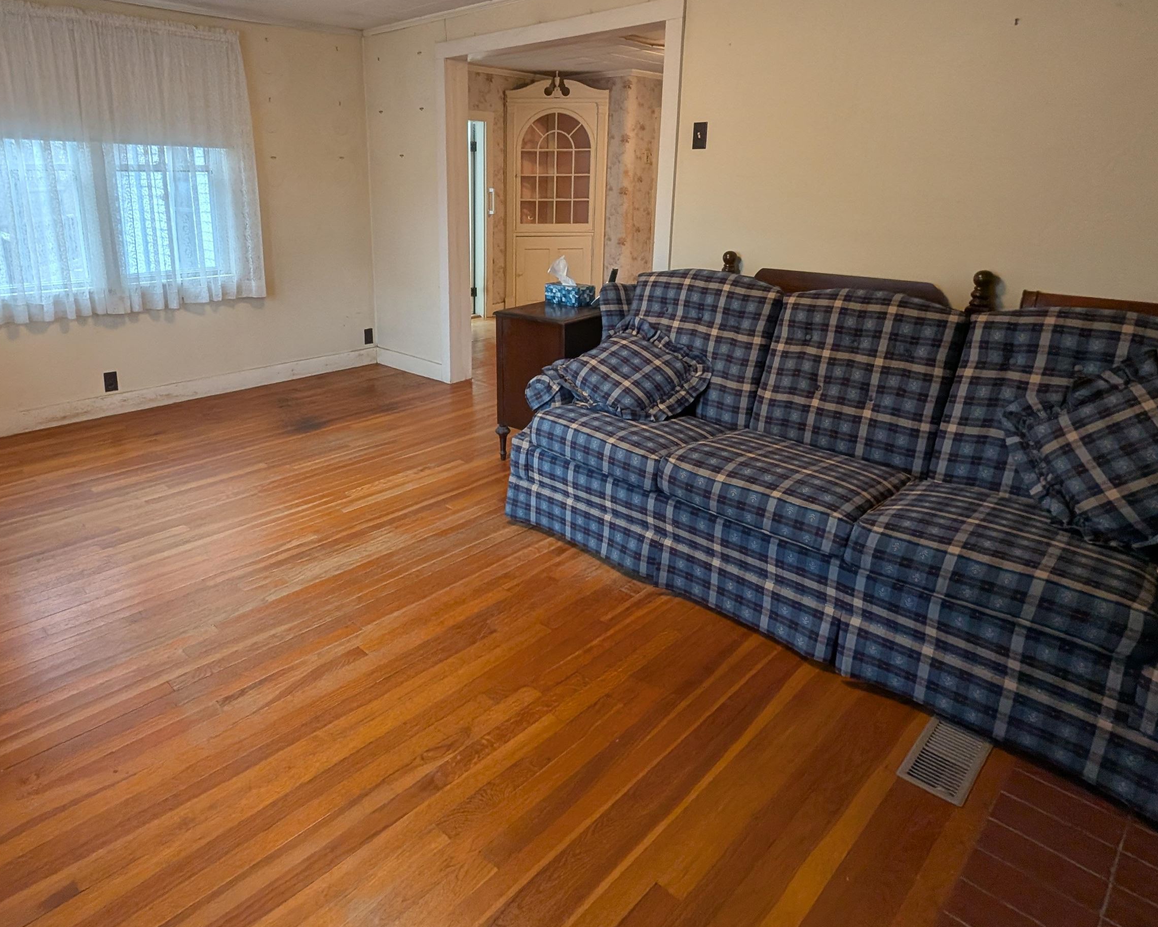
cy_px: 360
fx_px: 720
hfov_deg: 77.1
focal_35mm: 21
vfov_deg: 64.8
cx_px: 487
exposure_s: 1/60
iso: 148
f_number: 2.2
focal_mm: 2.22
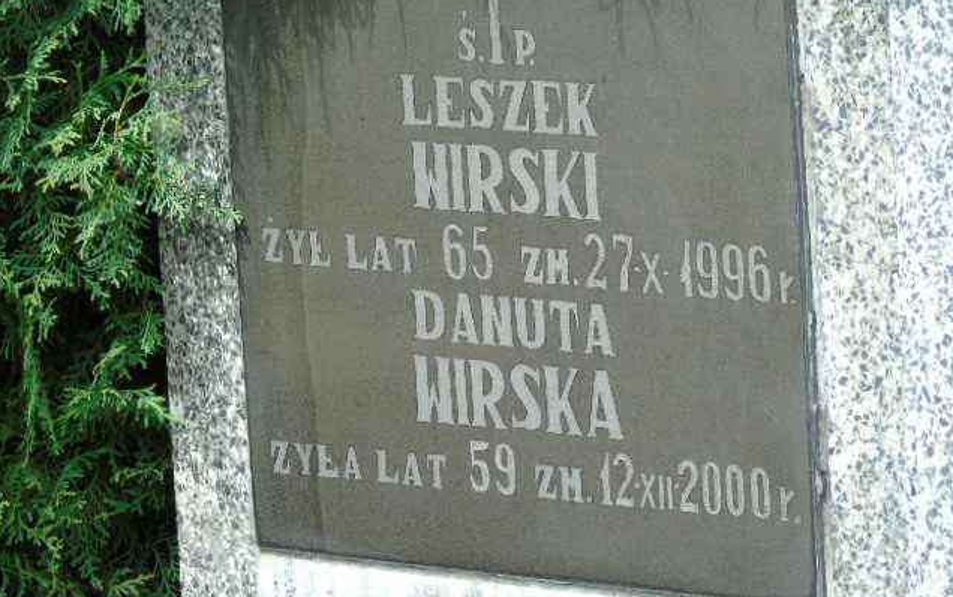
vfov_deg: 5.1
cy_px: 274
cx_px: 476
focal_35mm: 259
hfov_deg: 8.1
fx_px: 6729
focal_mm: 43
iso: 100
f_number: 4.8
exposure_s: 1/125
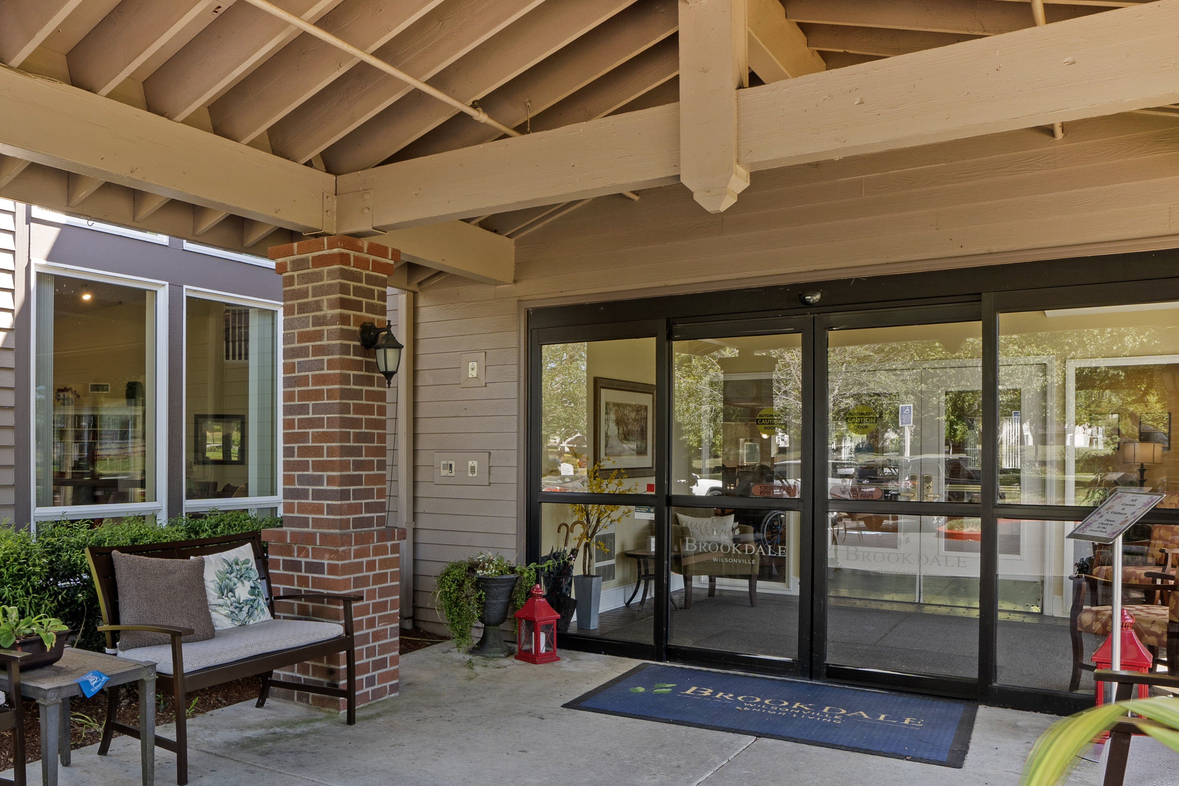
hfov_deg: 64.4
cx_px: 334
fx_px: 884
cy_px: 480
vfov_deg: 47.6
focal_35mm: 27
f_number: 10
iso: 400
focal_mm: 16
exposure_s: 1/13
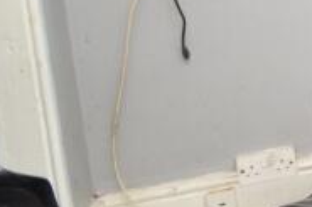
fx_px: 719
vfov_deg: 16.0
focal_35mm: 83
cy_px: -18
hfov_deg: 14.4
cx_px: 776
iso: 640
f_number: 3.5
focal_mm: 10
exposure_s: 1/60
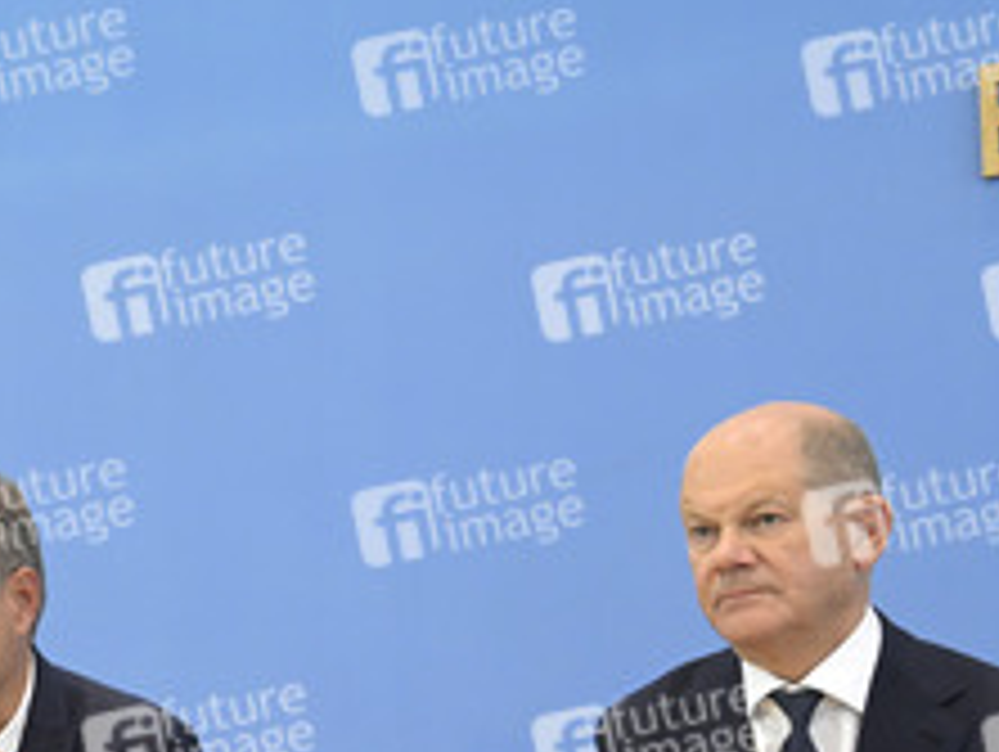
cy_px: 626
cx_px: 79
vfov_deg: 18.7
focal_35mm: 78
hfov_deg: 24.2
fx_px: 2253
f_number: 5
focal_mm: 40
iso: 3200
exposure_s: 1/500
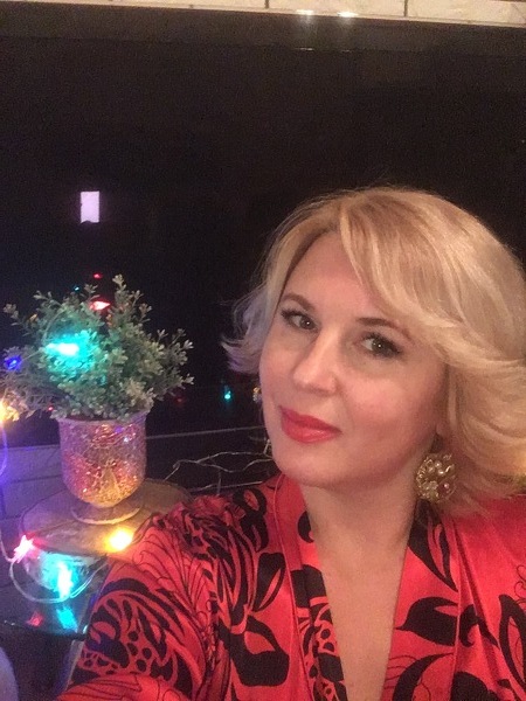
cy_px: 350
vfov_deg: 58.4
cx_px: 263
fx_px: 628
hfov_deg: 45.4
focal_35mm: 31
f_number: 2.4
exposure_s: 1/20
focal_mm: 2.15
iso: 640
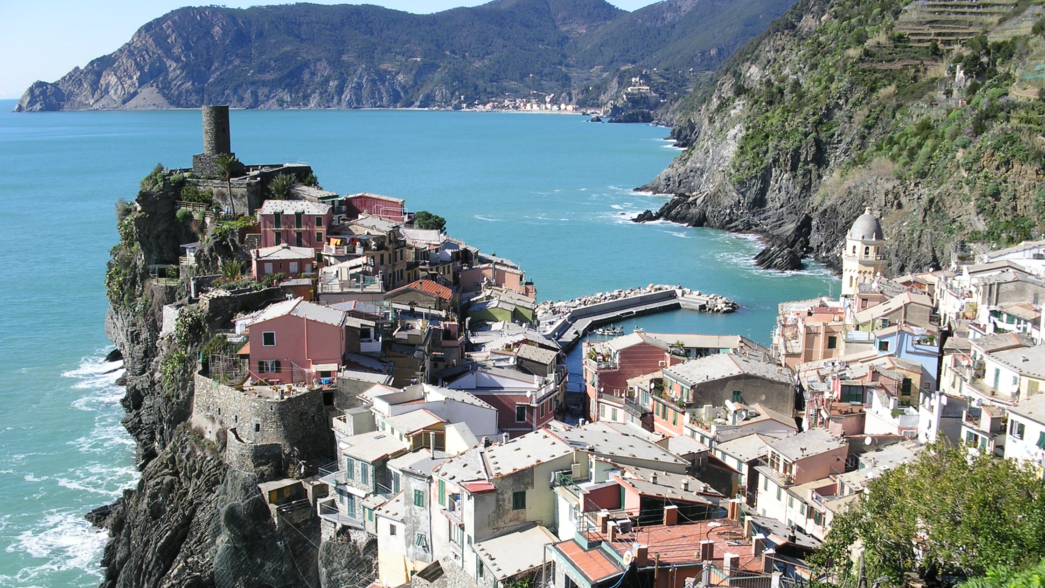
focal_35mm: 42
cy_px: 370
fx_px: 1164
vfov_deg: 28.2
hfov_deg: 48.4
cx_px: 520
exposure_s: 1/350
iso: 100
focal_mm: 7.8
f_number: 5.6
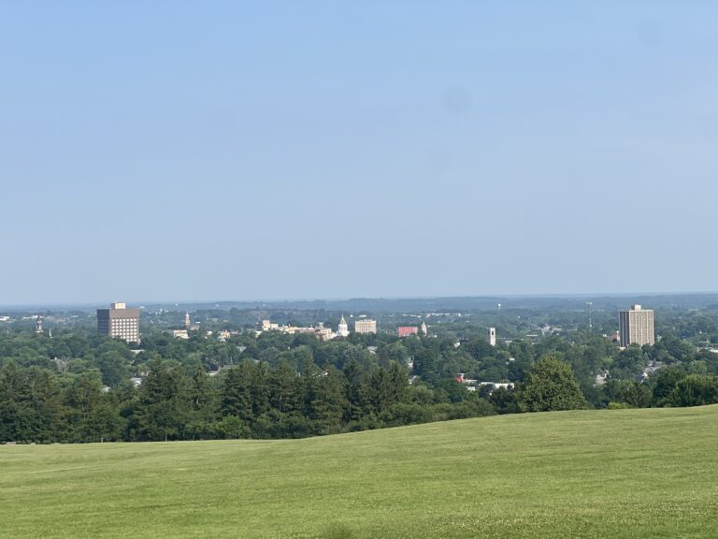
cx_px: 359
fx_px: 1597
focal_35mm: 77
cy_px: 270
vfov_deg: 19.1
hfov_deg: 25.3
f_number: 2.8
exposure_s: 1/867
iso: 32
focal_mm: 9
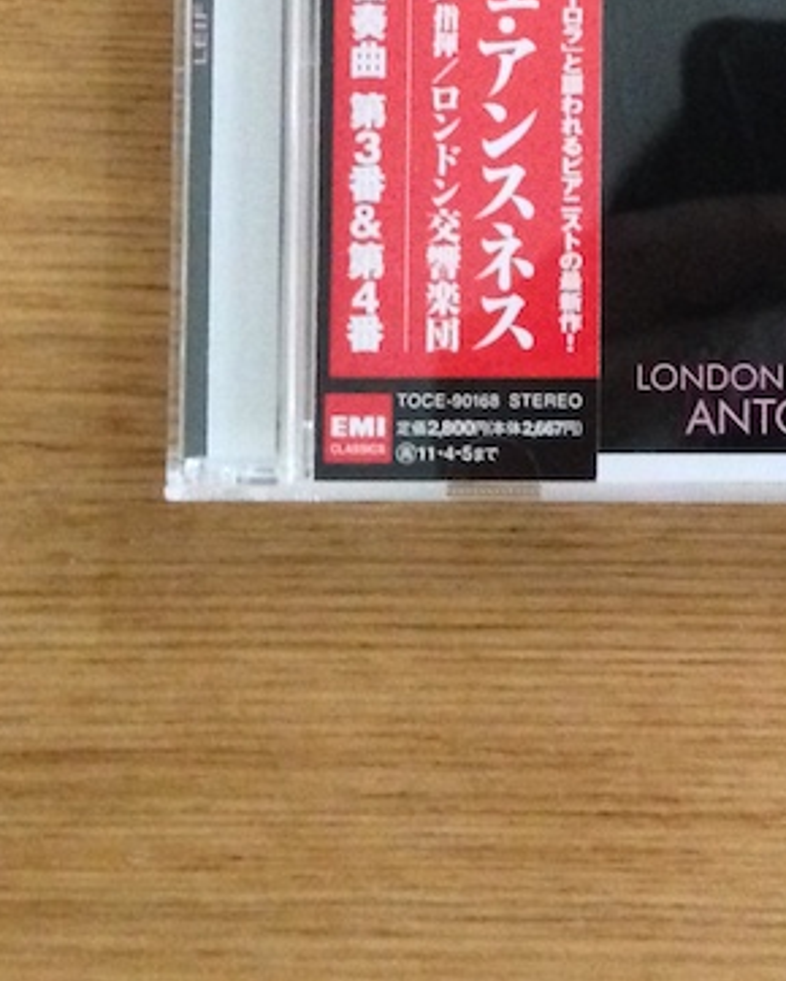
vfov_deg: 20.2
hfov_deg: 16.3
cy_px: -57
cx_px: 892
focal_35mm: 91
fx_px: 2644
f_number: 2.4
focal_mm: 4.12
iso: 800
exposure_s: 1/15
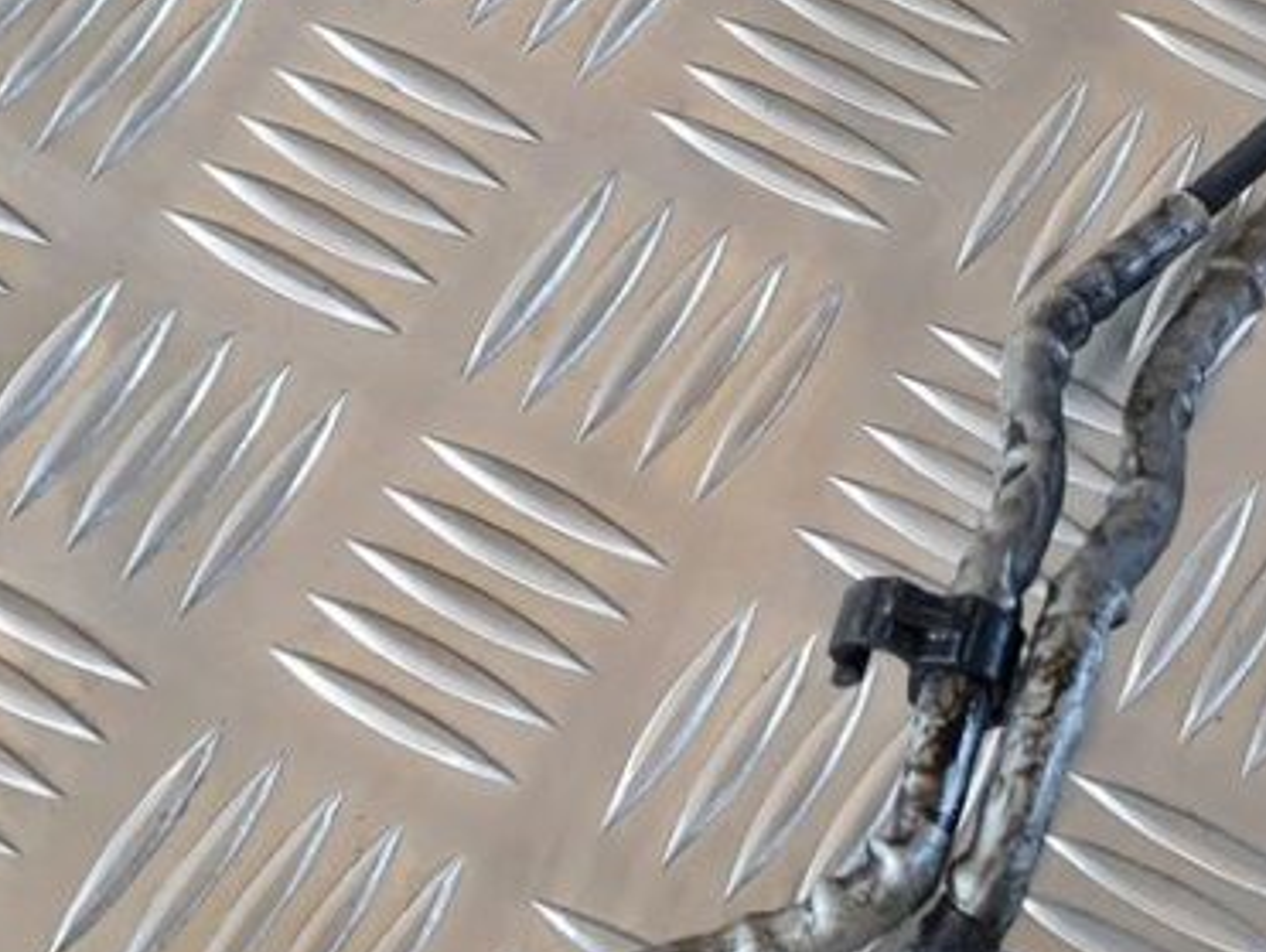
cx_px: 720
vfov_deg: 15.0
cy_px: 215
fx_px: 3588
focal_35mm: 98
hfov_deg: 20.0
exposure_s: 1/100
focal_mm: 5.4
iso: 200
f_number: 1.8
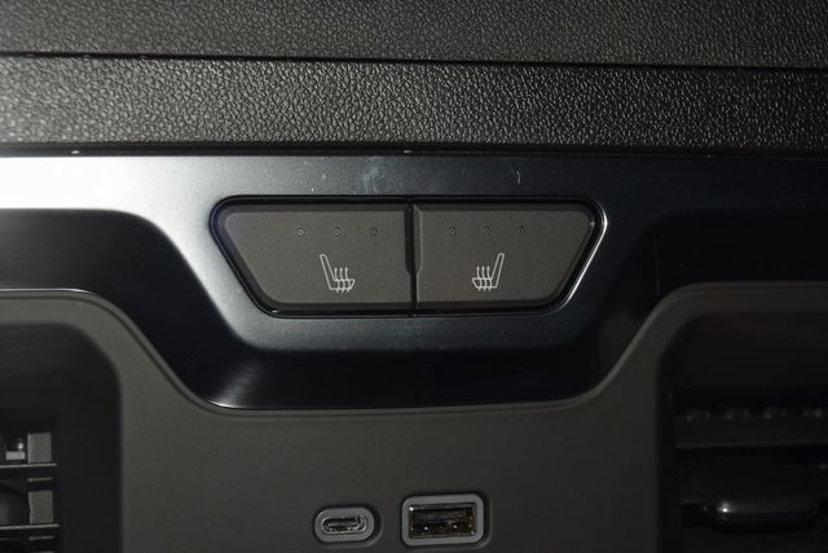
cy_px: 276
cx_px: 414
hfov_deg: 19.5
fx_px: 2415
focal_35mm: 105
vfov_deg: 13.0
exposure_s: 1/125
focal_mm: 70
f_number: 8
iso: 100
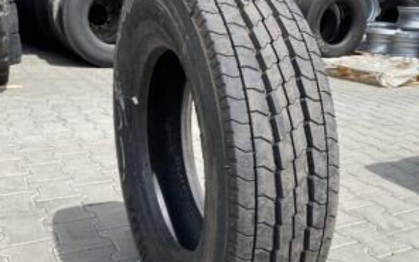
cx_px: 245
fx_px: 457
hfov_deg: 49.1
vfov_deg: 31.9
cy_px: 154
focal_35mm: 40
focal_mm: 4.25
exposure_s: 1/1585
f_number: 1.8
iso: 32
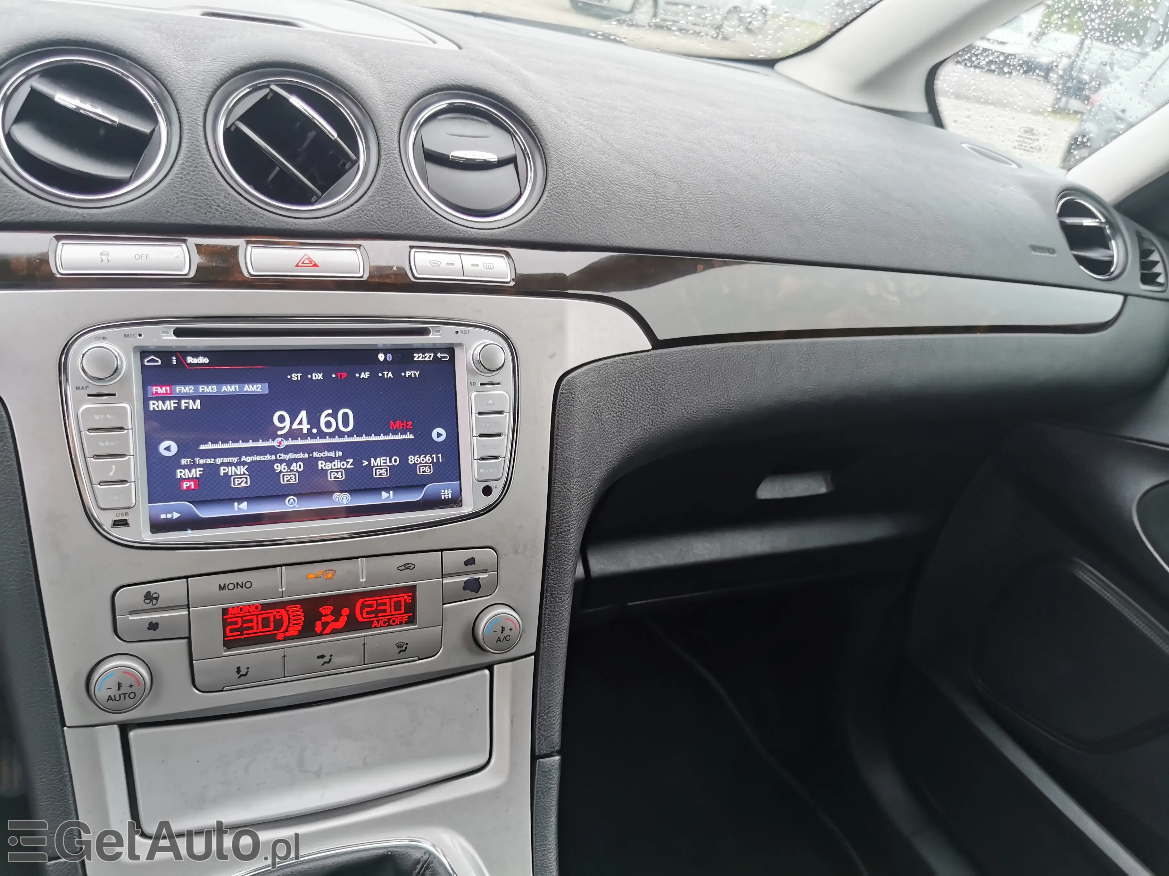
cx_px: 584
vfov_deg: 51.4
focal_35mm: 27
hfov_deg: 65.3
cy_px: 438
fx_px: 912
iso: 50
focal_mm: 5.56
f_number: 1.6
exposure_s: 1/99.9
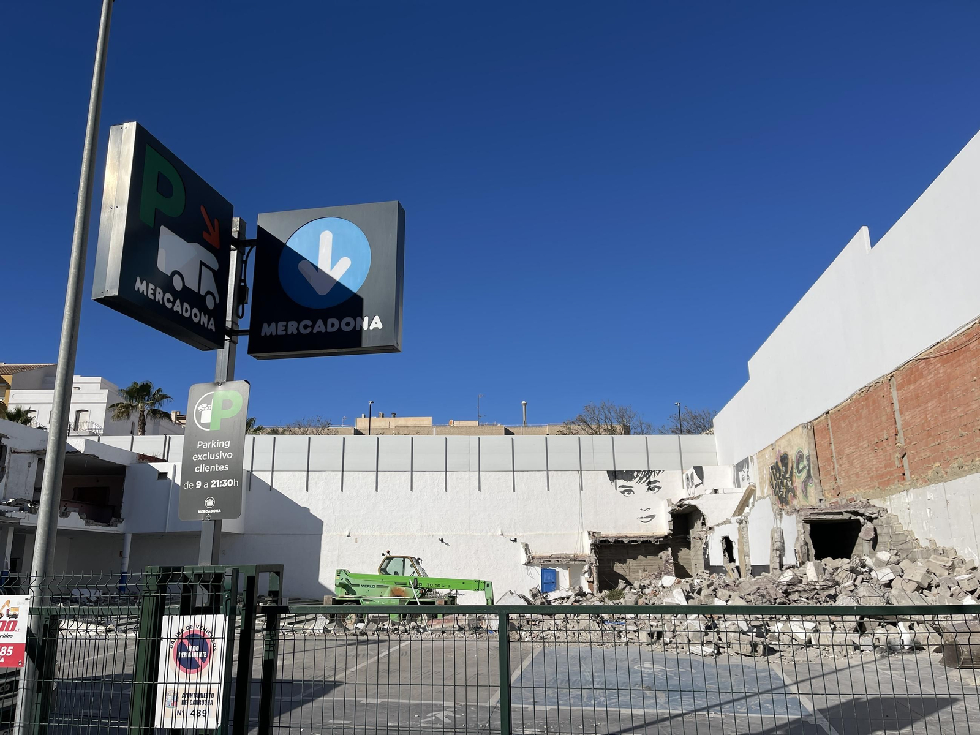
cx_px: 490
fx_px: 708
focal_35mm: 25
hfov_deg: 69.4
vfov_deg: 54.9
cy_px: 368
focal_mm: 5.1
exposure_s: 1/7937
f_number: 1.6
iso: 32
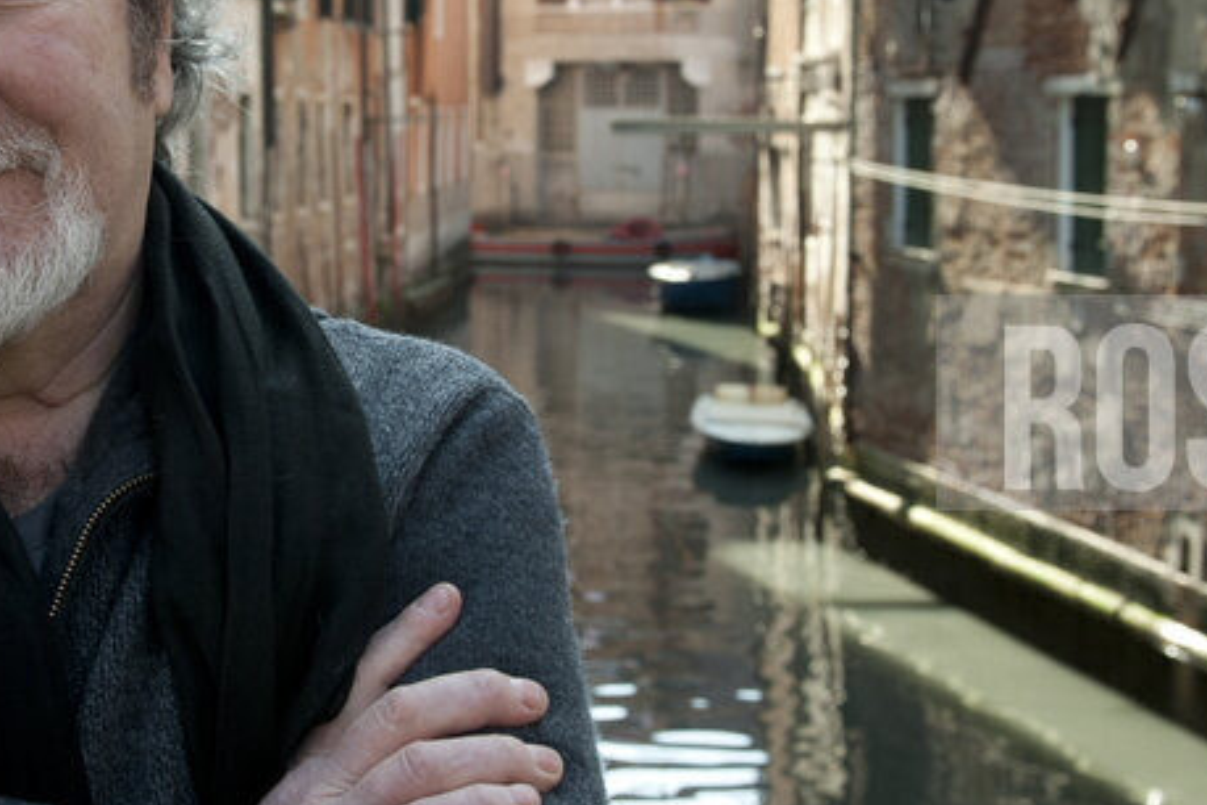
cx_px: 355
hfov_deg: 27.4
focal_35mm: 73
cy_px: 245
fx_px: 2447
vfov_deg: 18.6
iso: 200
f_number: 7.1
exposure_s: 1/200
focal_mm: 31
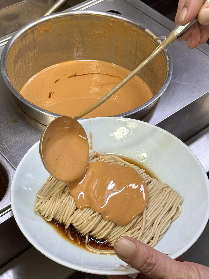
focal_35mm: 48
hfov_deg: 30.3
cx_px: 104
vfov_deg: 39.7
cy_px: 140
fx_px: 386
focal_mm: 6.76
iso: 80
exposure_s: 1/100
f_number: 1.78
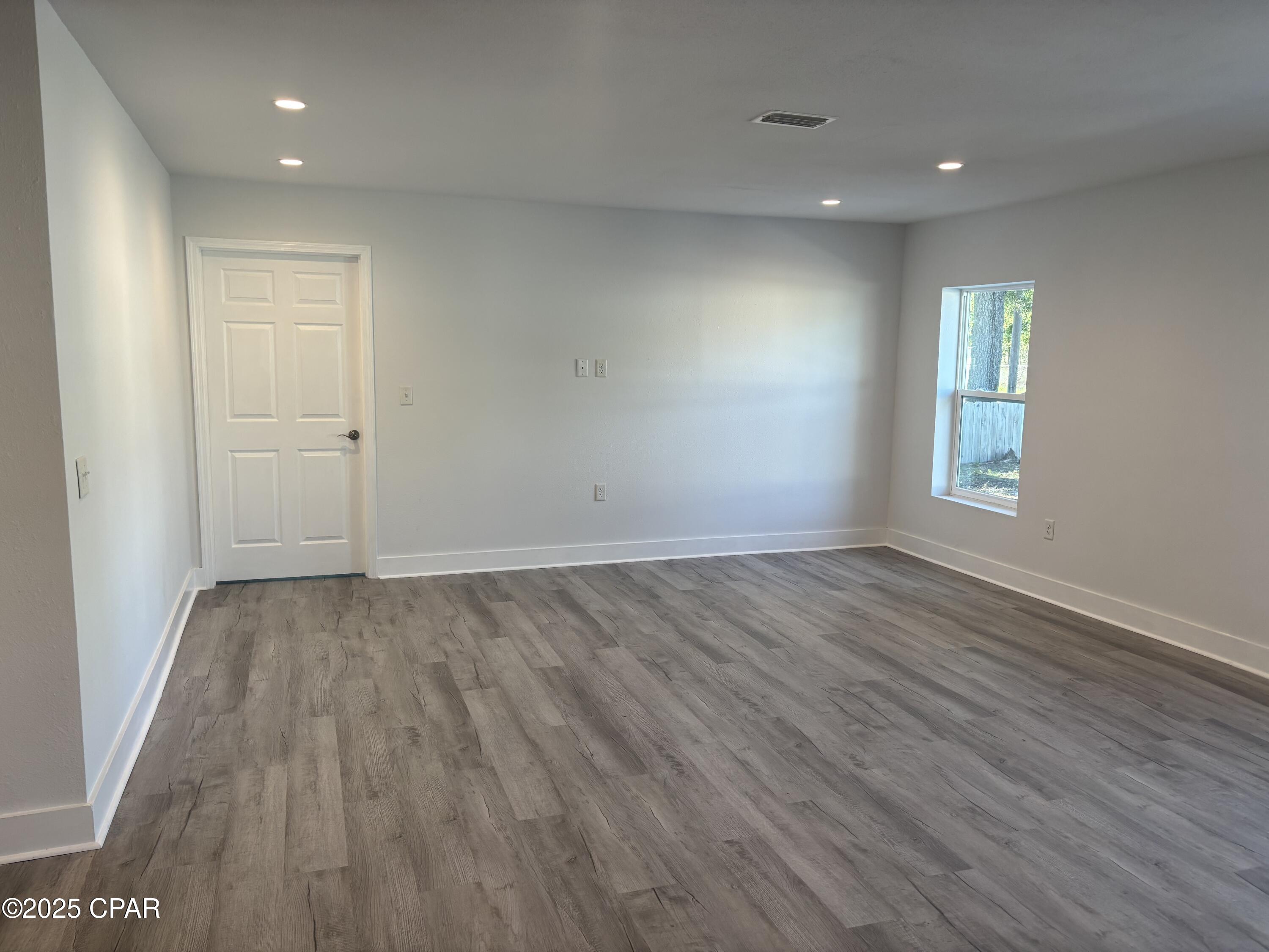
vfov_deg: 53.1
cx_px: 634
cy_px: 476
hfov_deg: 67.3
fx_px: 953
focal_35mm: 26
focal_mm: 5.96
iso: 80
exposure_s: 1/120
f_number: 1.6
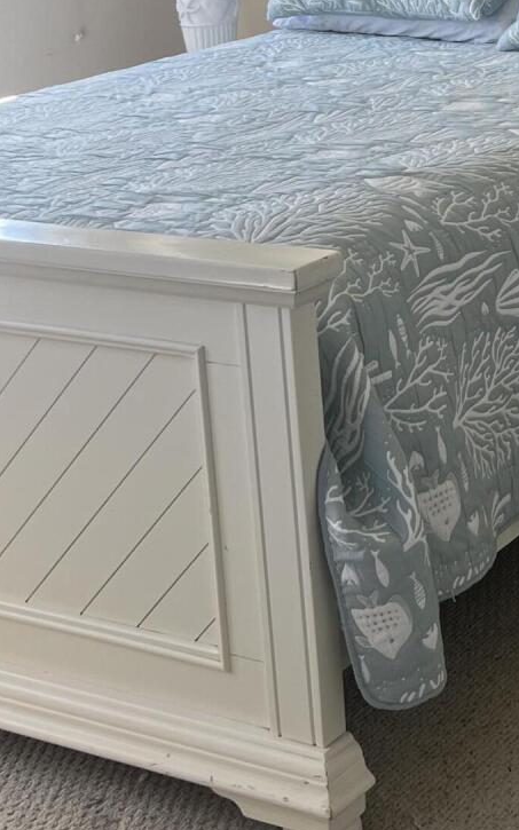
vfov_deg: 25.7
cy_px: -16
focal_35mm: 76
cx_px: 747
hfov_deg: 15.9
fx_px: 1720
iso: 40
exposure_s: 1/121
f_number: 1.5
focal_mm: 5.7
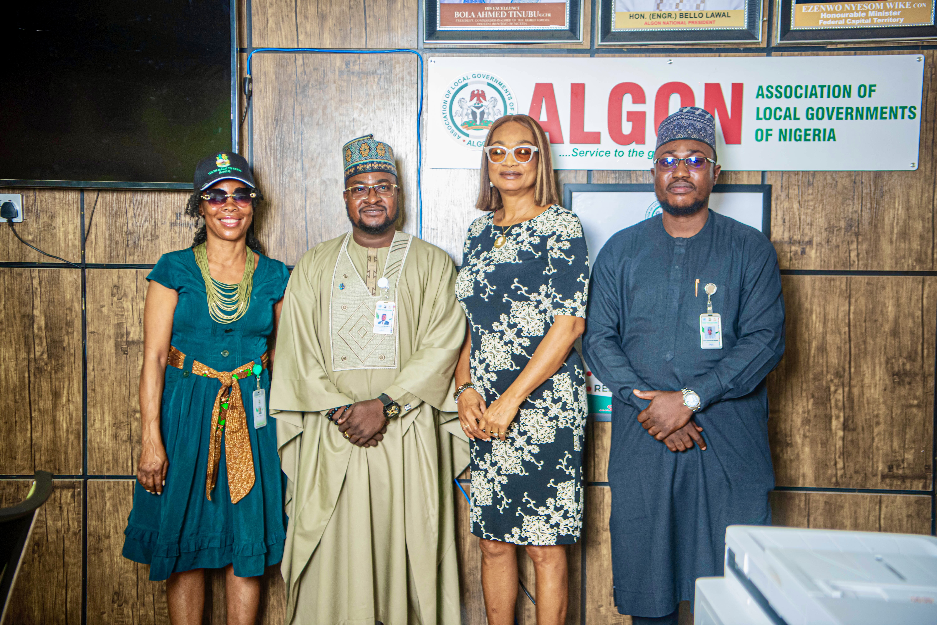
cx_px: 468
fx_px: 1198
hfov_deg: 42.7
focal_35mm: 46
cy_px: 312
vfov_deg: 29.3
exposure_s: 1/100
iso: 1000
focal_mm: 46
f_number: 3.2
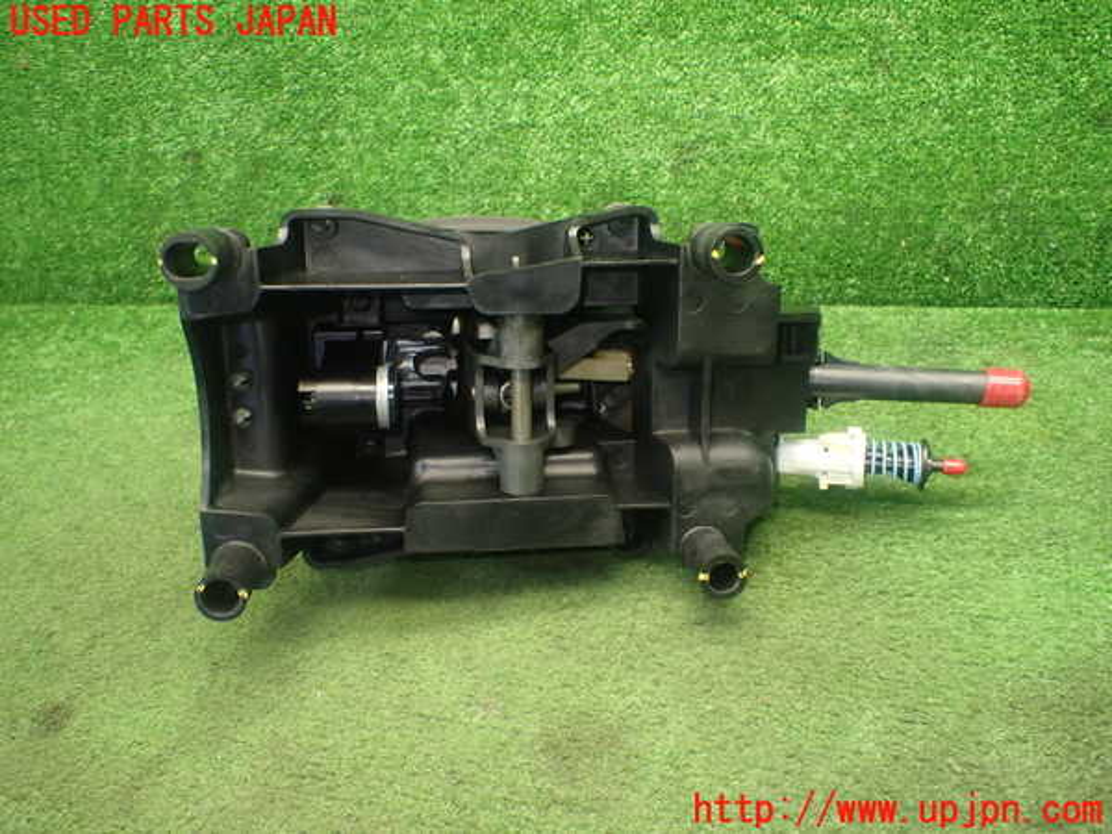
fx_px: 964
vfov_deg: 46.8
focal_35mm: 30
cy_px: 417
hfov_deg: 60.0
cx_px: 556
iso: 800
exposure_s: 1/60
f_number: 2.3
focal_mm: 5.4
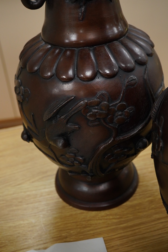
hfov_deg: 29.9
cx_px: 84
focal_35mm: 45
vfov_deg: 43.6
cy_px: 126
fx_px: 315
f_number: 9
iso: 1250
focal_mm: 30
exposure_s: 1/125
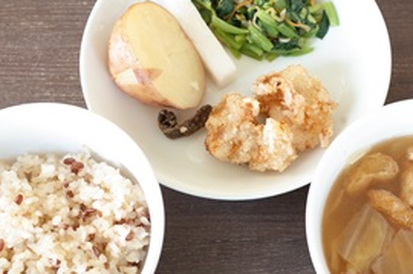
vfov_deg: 26.4
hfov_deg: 38.9
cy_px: 144
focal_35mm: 51
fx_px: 584
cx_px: 228
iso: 200
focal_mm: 18.3
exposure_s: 1/25
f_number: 4.5
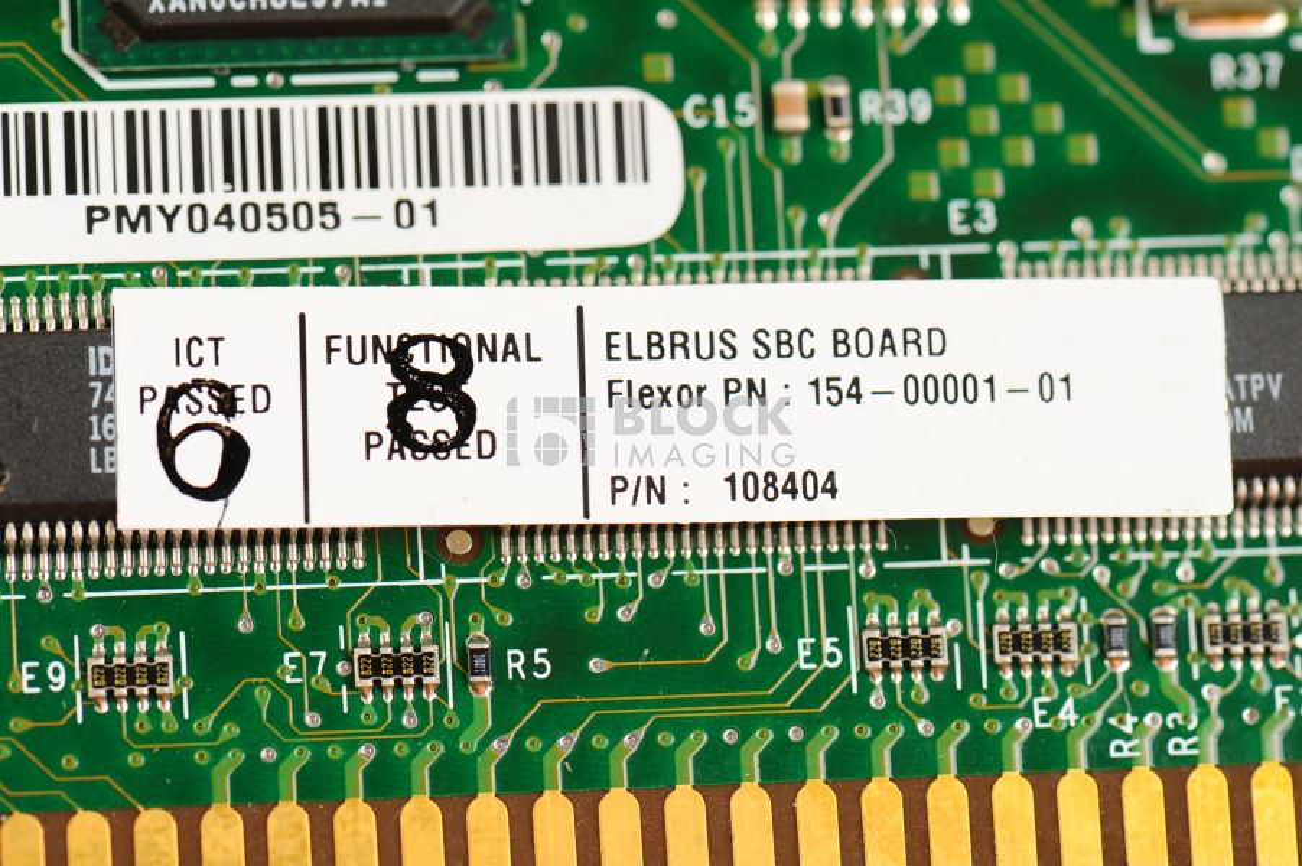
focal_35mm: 105
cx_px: 651
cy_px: 433
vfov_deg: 13.0
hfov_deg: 19.5
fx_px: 3795
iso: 800
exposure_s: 1/125
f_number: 11
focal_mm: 105
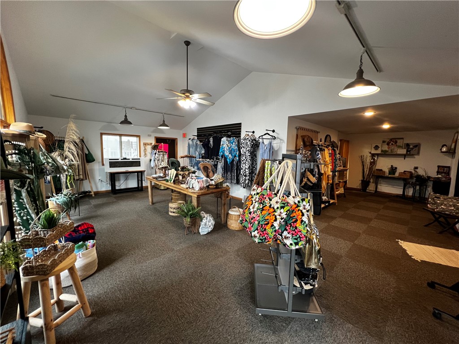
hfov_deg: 106.2
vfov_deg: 89.9
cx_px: 230
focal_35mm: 13
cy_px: 172
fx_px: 172
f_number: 1.8
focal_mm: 1.57
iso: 200
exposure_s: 1/60
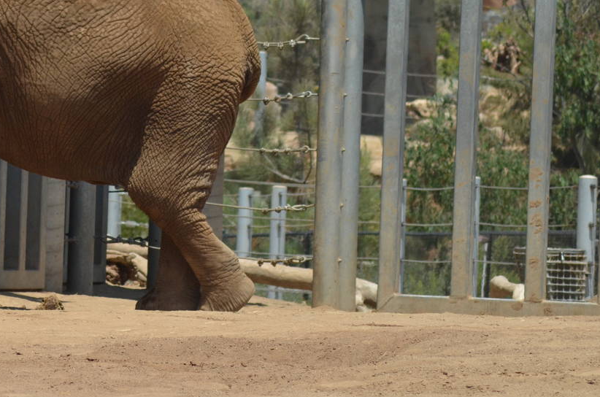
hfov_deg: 5.0
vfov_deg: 3.3
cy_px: 170
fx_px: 6801
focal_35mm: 409
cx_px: 106
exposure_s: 1/2000
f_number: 5.6
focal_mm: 140
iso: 400
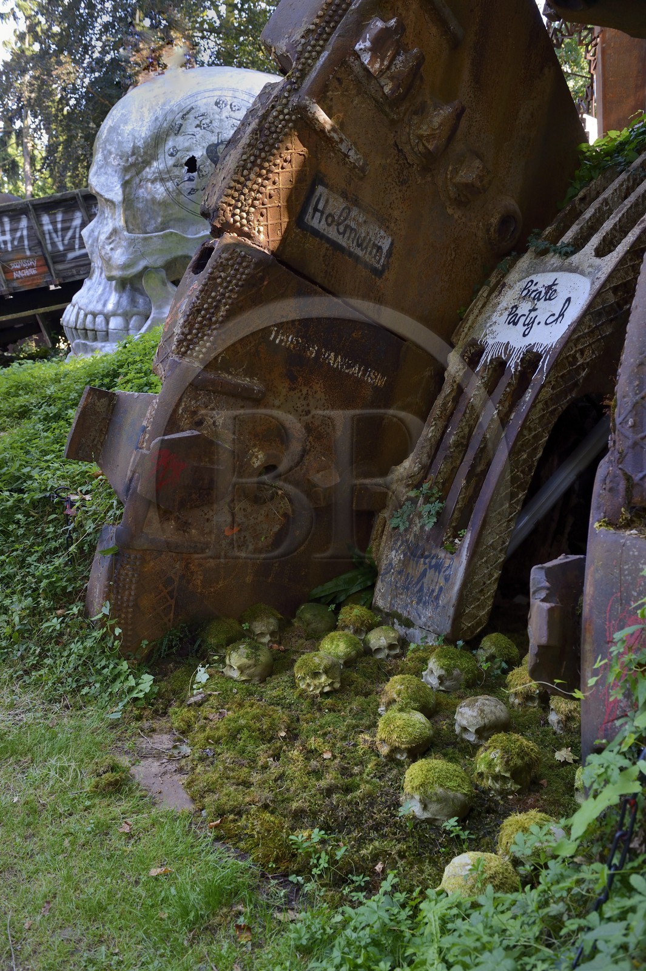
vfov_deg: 58.7
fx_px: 862
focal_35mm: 32
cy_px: 486
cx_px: 323
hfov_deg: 41.1
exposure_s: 1/125
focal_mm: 32
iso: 800
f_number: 7.1
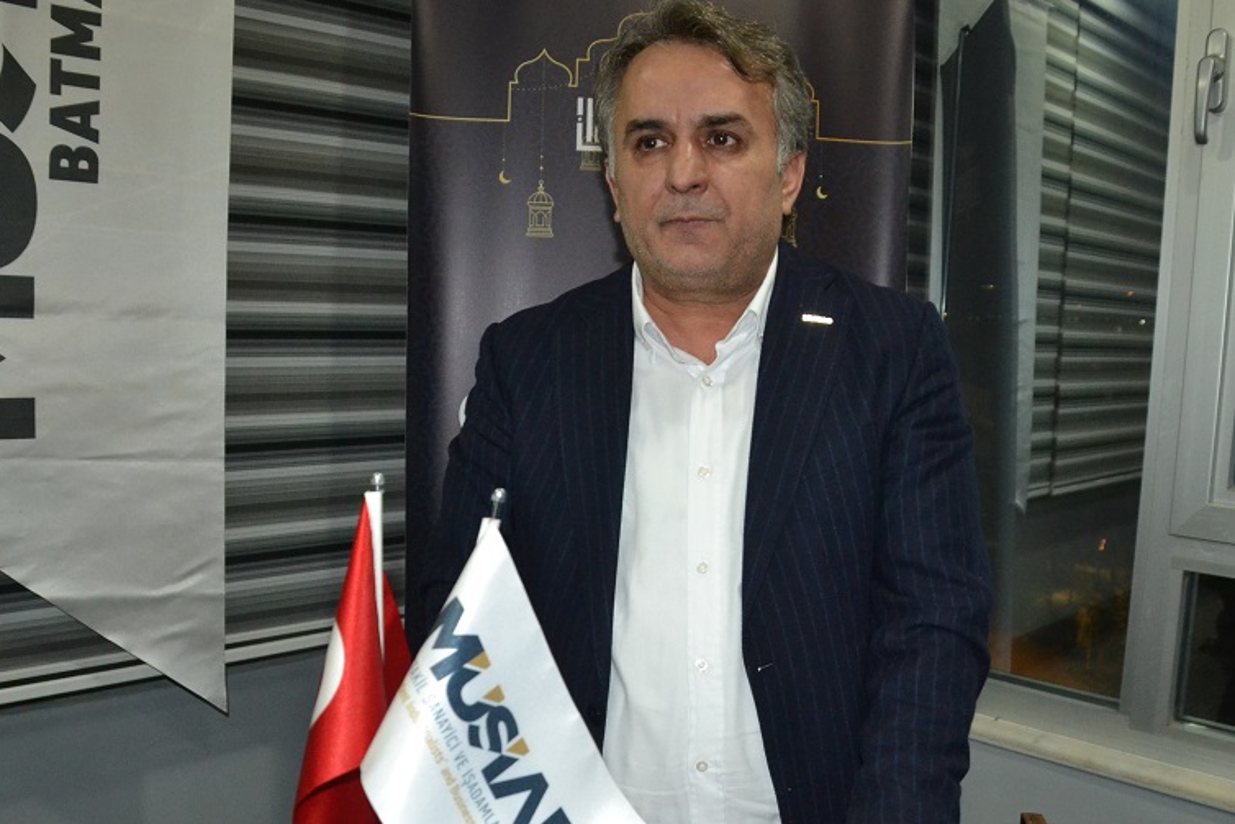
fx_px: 1167
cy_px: 453
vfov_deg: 38.9
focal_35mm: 34
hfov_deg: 55.8
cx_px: 654
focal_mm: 18
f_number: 3.5
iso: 2000
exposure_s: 1/60
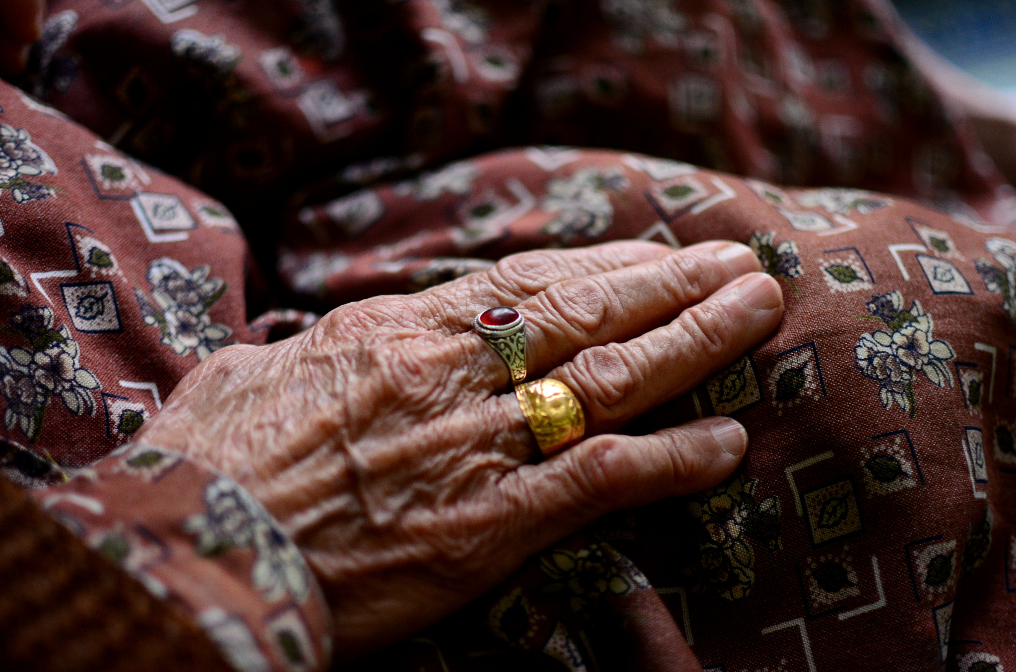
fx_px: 1478
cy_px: 336
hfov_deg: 37.9
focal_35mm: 52
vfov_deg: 25.6
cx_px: 508
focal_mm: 35
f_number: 1.8
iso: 1000
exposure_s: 1/50
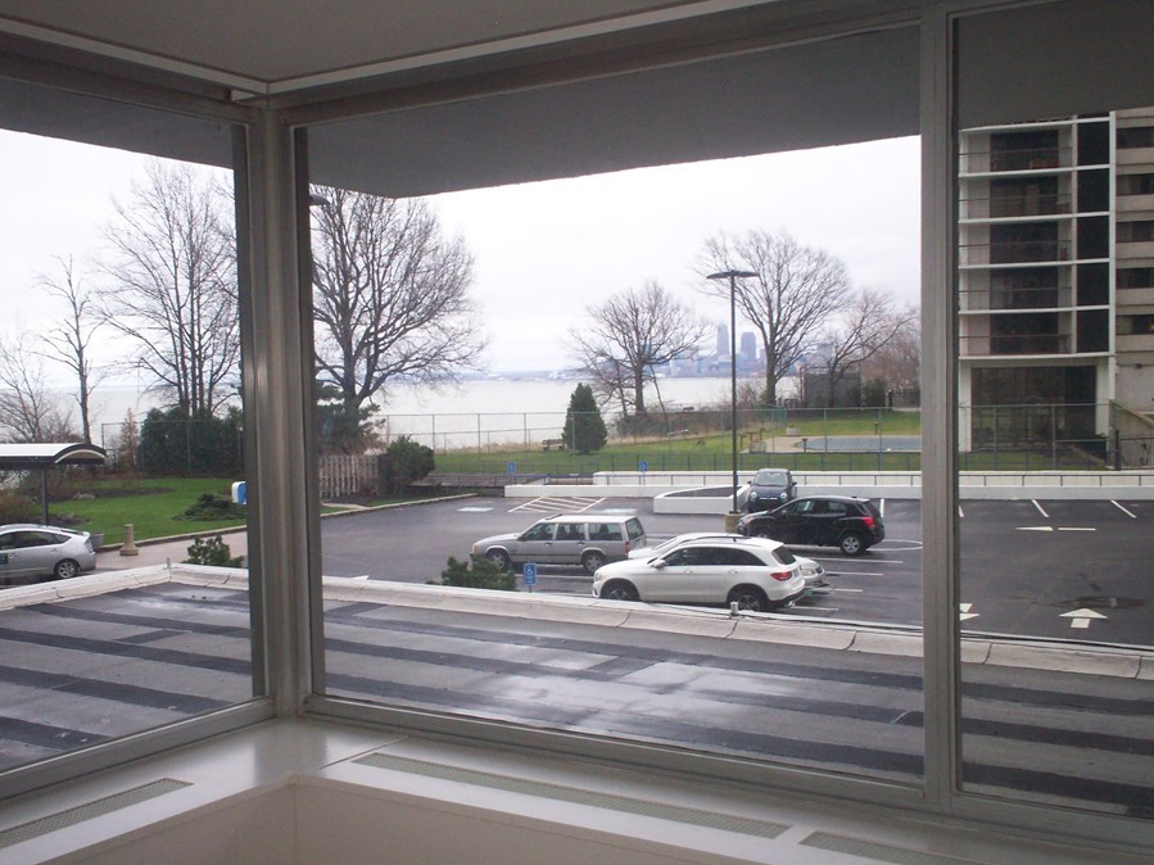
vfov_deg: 35.1
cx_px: 504
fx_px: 1367
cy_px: 439
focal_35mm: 41
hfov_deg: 45.7
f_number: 4.5
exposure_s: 1/73.1
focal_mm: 6
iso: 140
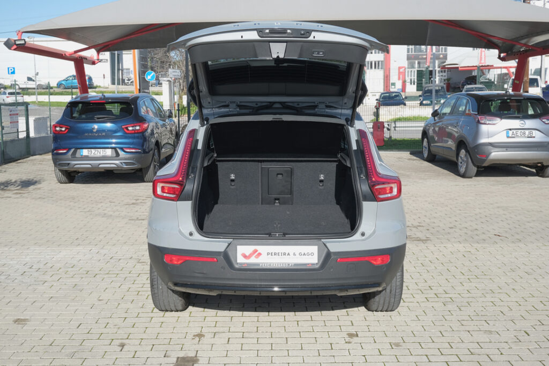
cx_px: 274
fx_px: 610
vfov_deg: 33.4
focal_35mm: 40
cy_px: 183
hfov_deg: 48.5
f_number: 9
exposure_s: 1/200
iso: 160
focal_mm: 26.4
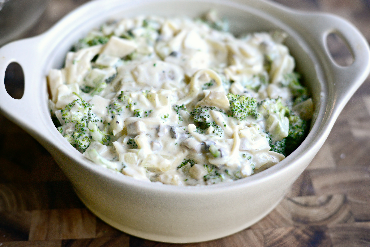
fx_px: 514
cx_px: 185
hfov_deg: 39.6
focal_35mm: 50
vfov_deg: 27.0
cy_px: 124
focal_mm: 50
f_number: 2.8
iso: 1250
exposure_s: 1/250
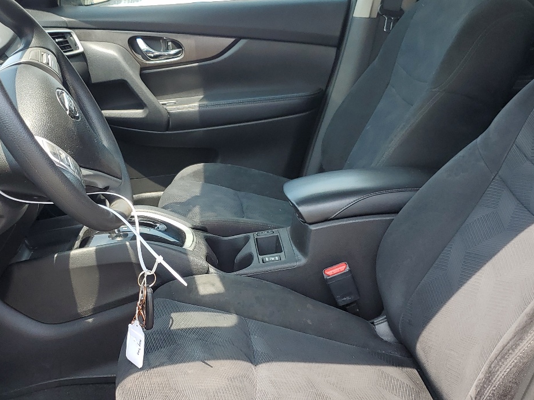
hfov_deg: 41.8
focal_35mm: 45
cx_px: 201
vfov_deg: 31.9
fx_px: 694
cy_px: 272
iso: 50
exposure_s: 1/455
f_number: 1.5
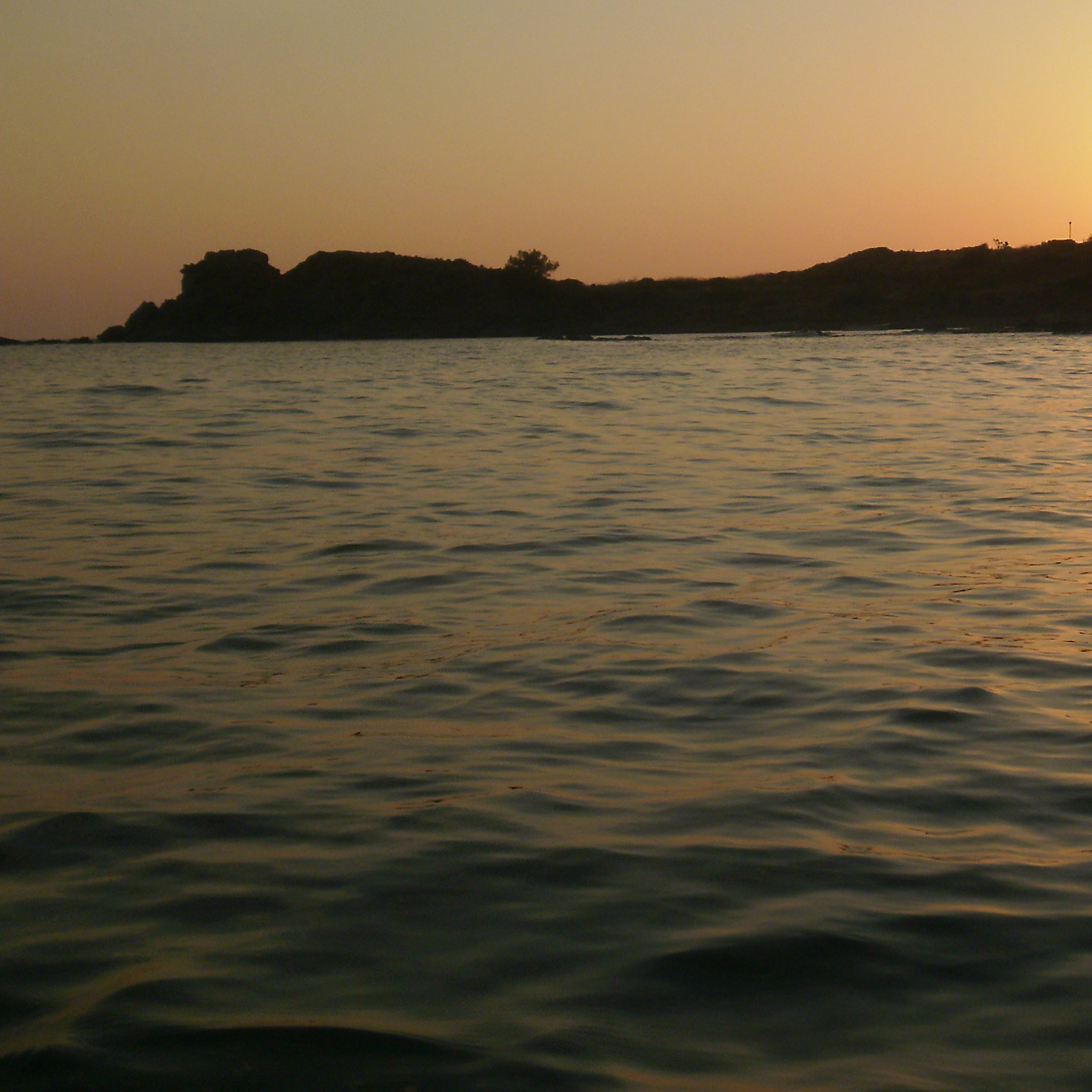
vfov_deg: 27.0
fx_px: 2248
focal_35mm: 63
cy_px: 313
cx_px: 834
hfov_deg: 26.9
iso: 100
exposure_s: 1/250
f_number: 9.3
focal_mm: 6.51
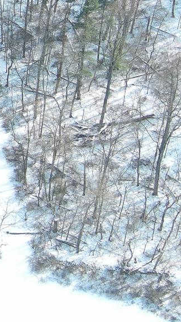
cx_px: -297
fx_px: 921
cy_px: -39
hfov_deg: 9.6
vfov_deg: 19.0
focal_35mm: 108
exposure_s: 1/267
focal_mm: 10.57
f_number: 2.8
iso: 100
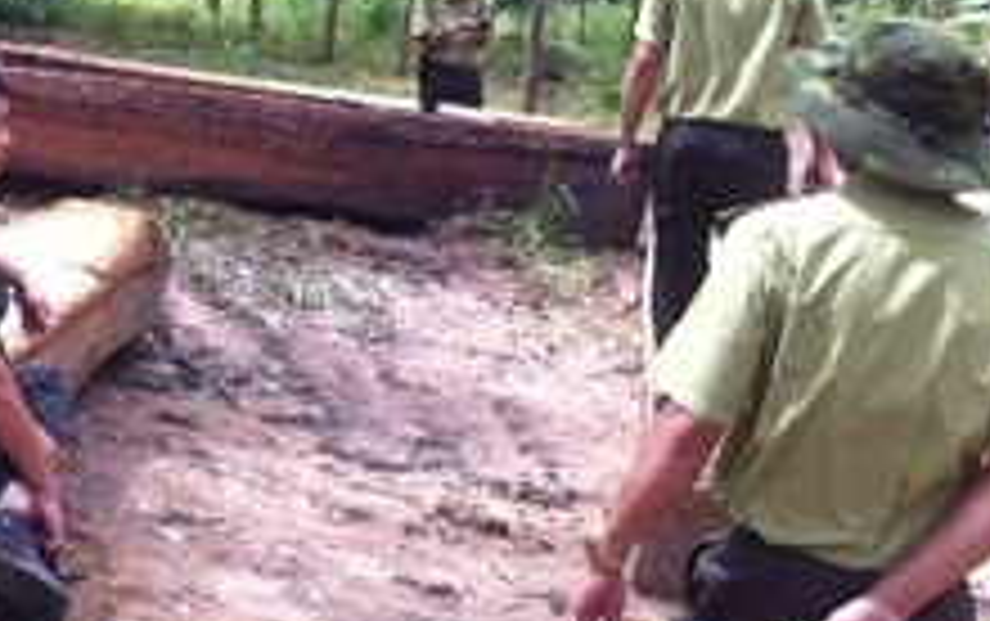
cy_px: 268
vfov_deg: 15.6
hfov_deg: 23.3
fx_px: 2269
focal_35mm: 84
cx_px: -54
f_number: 2.8
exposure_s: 1/474
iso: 80
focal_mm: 3.85
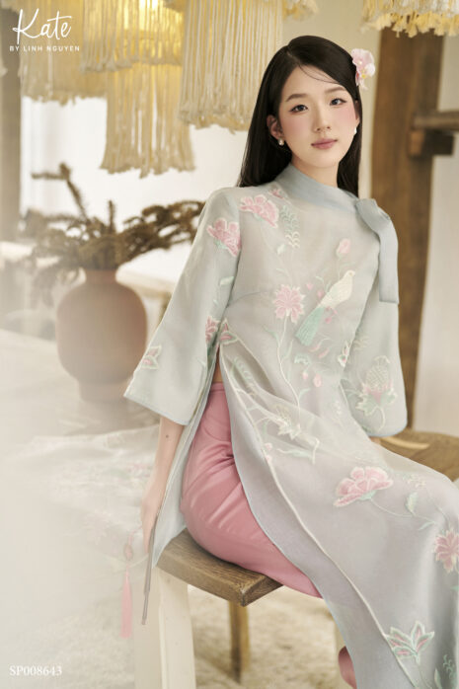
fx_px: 957
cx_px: 230
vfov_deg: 39.6
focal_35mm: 50
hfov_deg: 27.0
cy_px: 344
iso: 640
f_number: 1.8
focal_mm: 50
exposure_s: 1/200
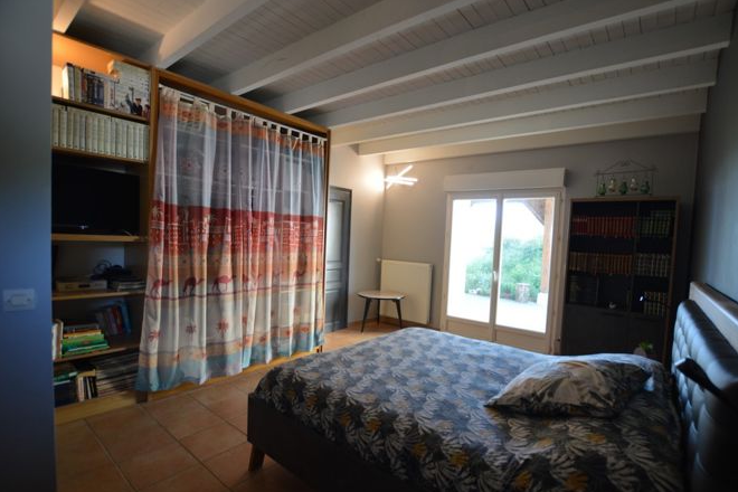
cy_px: 258
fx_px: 328
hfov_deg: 96.6
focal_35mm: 16
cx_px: 391
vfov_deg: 73.7
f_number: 3.5
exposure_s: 1/60
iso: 500
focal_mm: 10
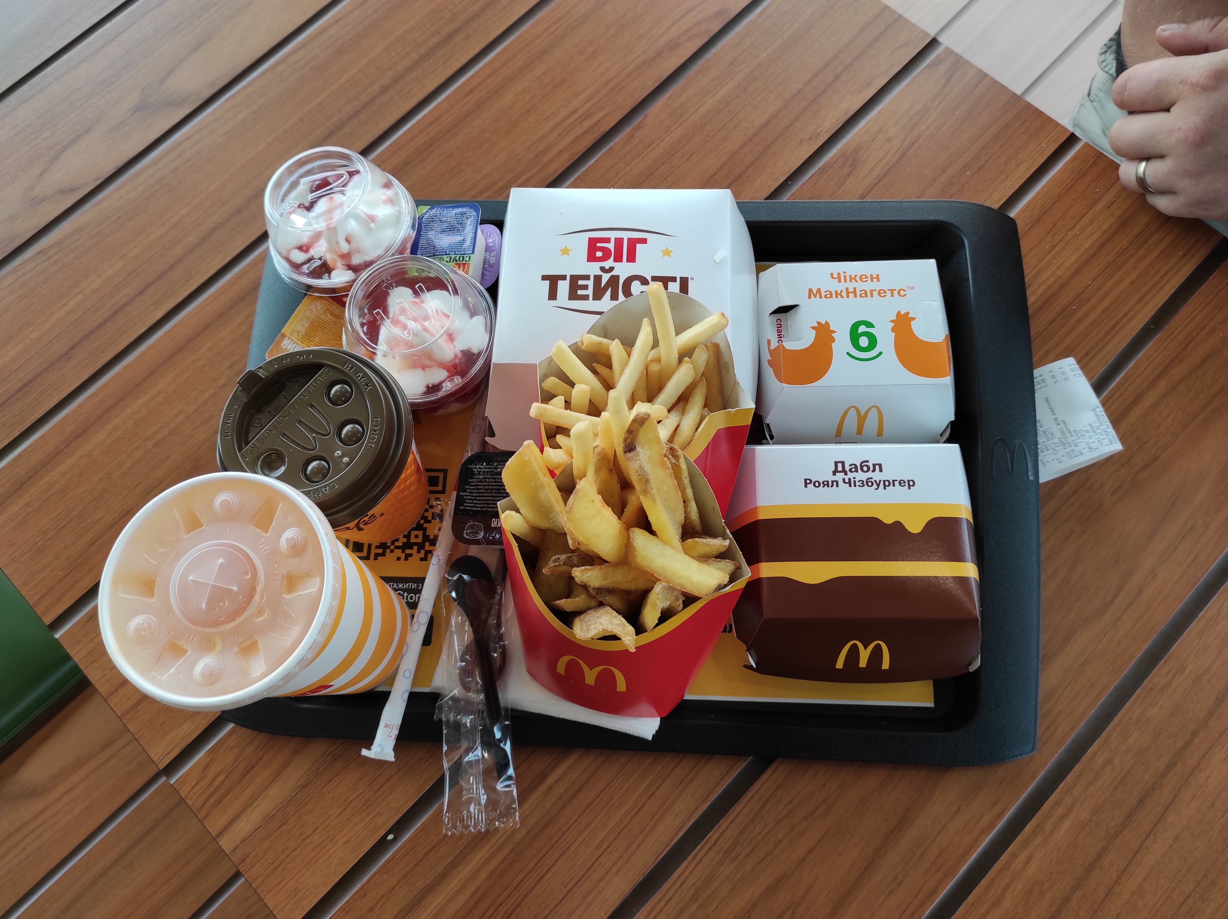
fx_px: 886
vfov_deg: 54.8
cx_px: 614
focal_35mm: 25
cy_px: 460
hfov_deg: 69.4
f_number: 1.89
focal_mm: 5.43
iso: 100
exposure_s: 1/103
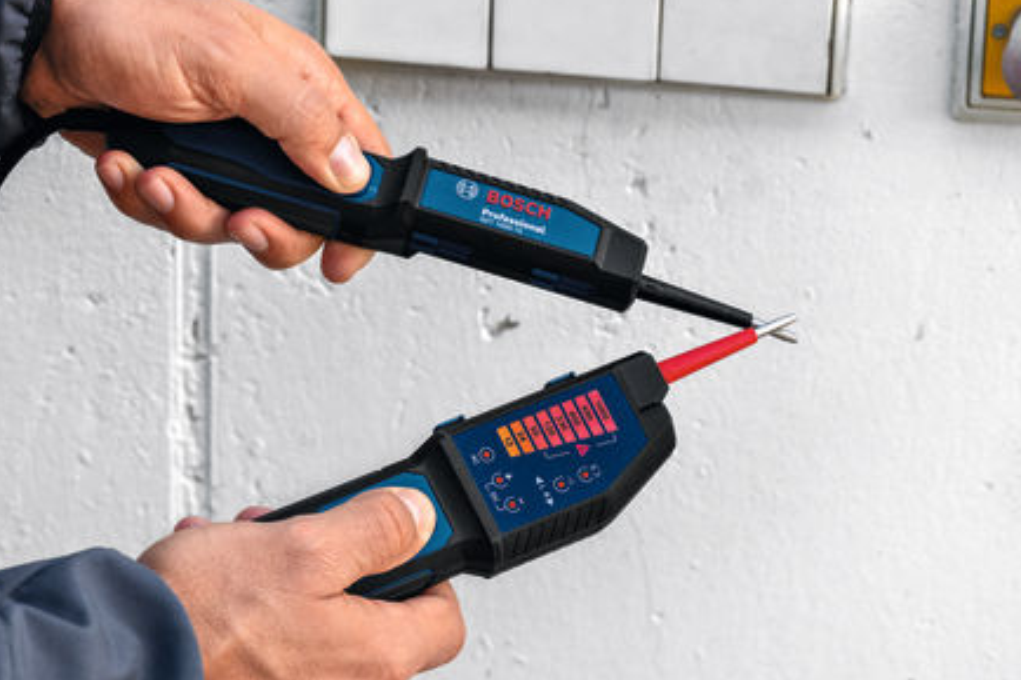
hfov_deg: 15.9
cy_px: 387
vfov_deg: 10.6
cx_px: 400
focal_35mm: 129
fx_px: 3657
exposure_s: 1/200
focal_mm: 70
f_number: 6.3
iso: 800
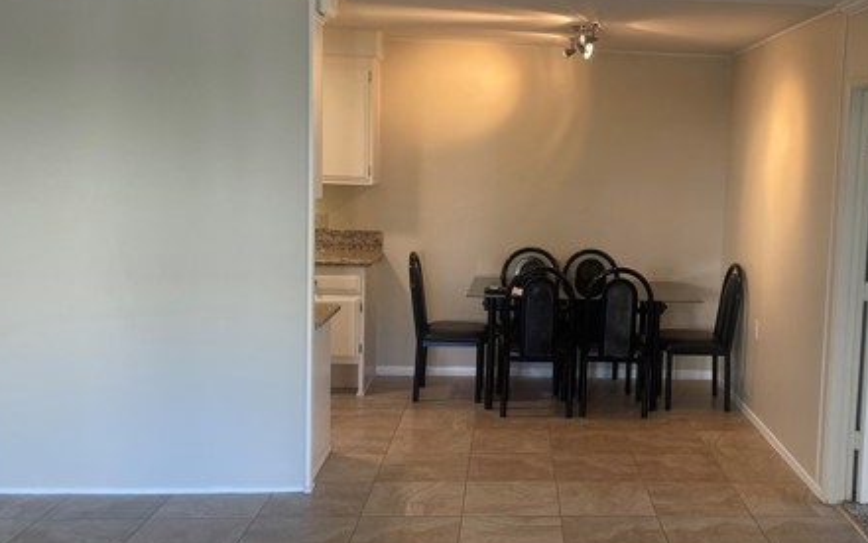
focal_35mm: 40
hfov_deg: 48.0
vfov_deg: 32.0
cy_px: 254
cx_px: 610
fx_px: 947
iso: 64
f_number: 1.6
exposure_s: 1/60
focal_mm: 4.2
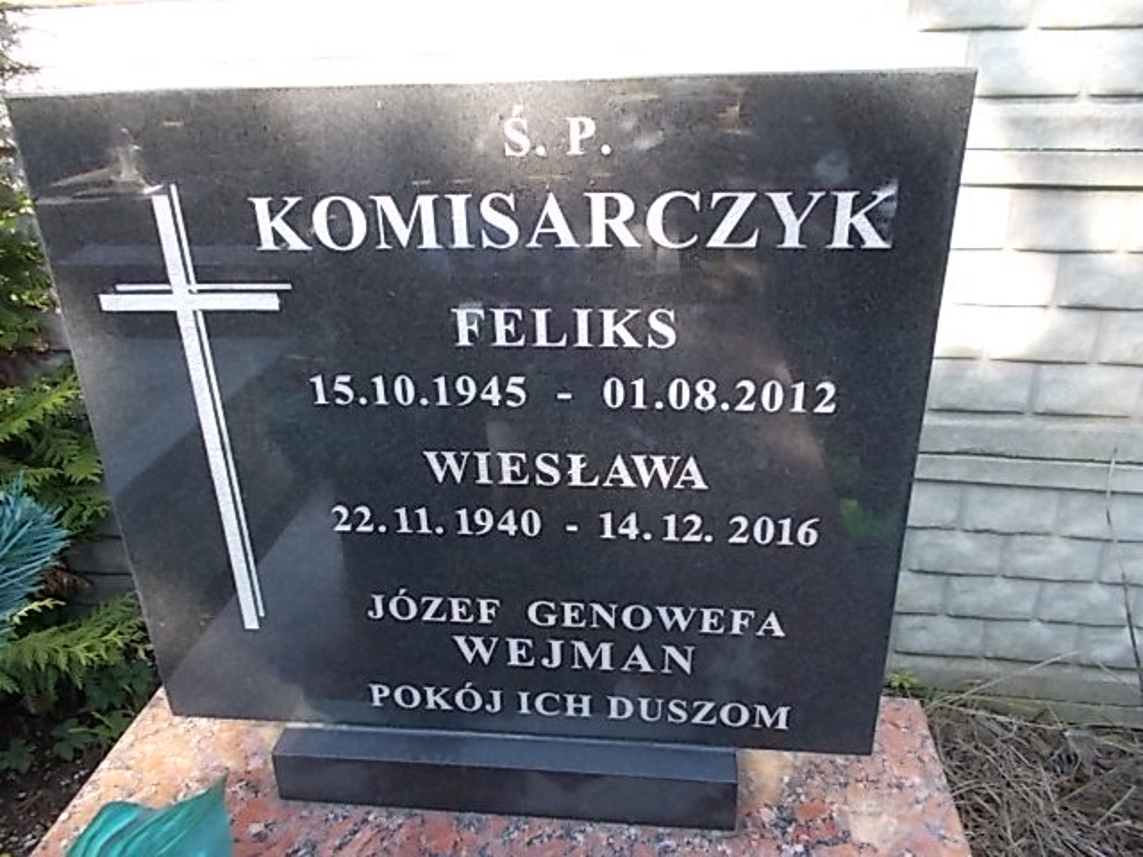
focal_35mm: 26
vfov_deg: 53.1
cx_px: 572
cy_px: 428
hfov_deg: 67.3
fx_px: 859
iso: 80
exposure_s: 1/80
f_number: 3.2
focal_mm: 4.6
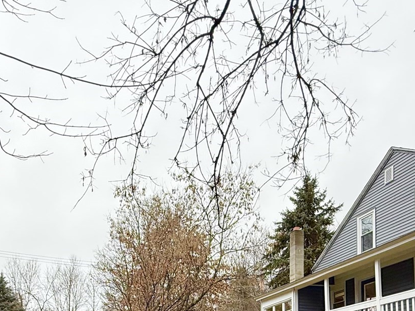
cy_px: 346
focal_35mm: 35
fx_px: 420
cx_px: 151
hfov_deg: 52.0
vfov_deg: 34.7
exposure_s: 1/182
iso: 50
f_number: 2.2
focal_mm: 2.22
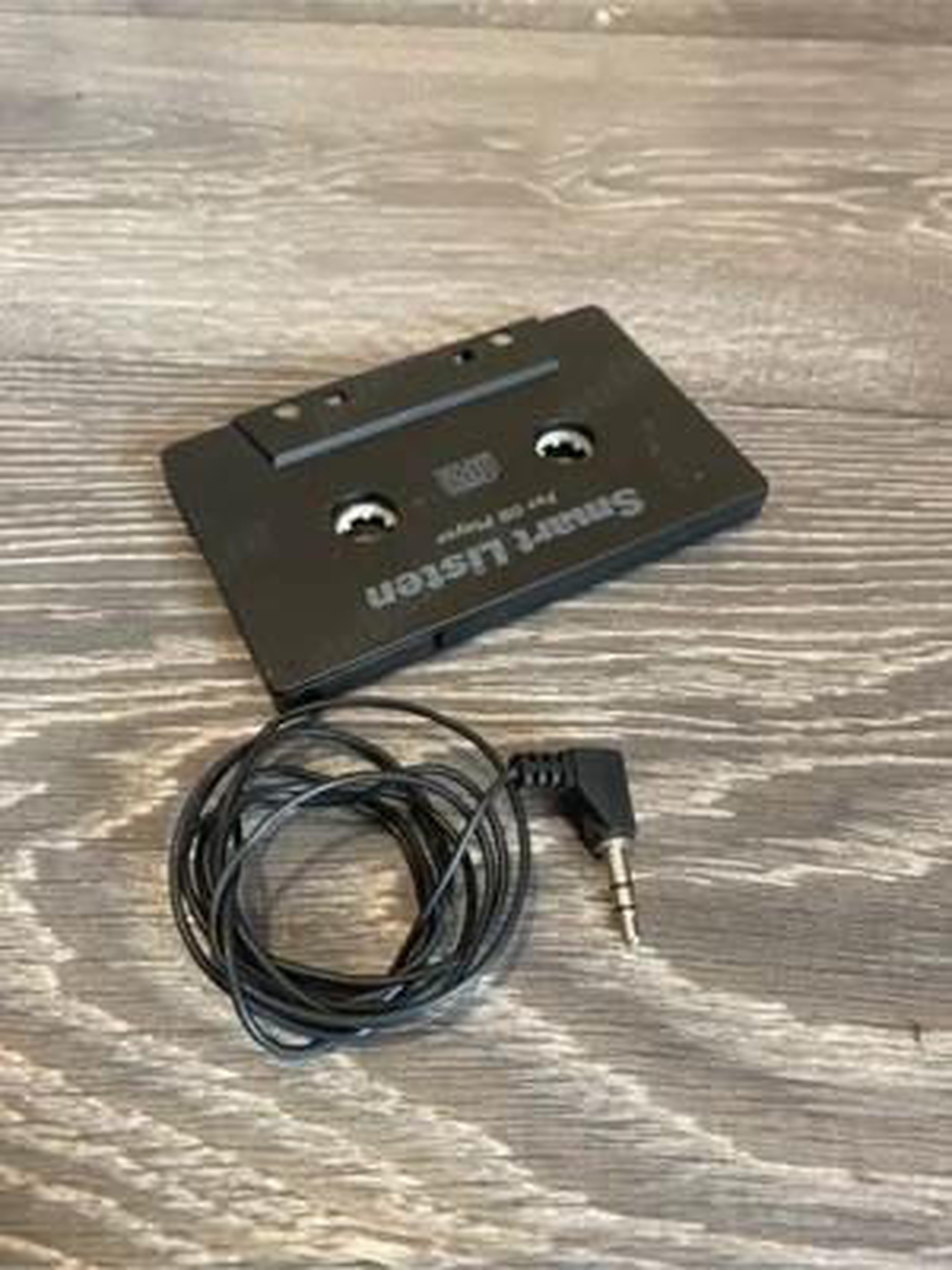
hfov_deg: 53.1
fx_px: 953
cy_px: 635
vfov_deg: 67.3
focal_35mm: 26
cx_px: 476
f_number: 1.8
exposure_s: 1/60
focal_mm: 4.25
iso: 250
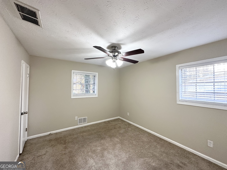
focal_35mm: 14
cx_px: 114
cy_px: 85
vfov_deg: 85.7
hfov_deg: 102.1
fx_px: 92
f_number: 2.2
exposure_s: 1/120
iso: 250
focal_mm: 2.22
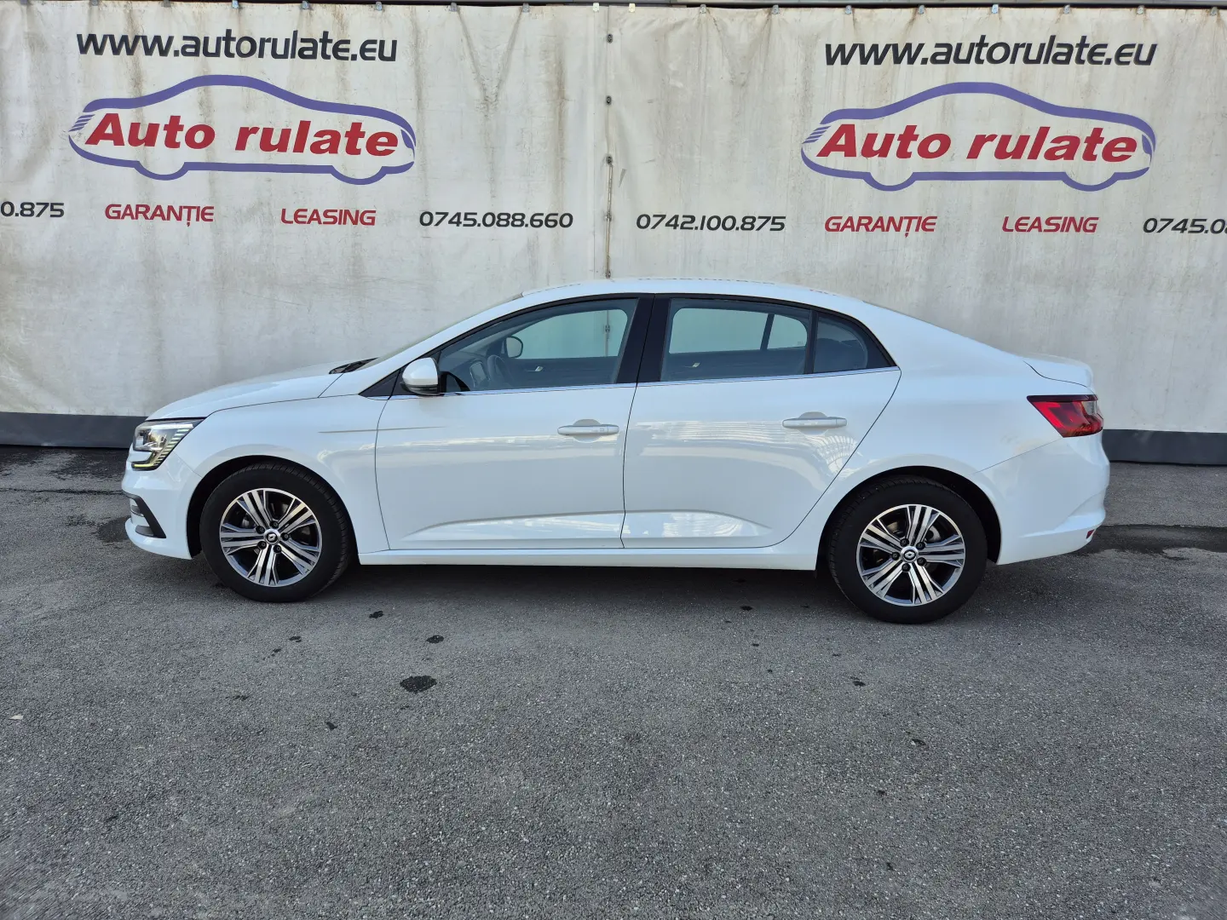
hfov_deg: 73.9
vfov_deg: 58.9
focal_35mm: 23
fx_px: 815
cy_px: 460
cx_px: 614
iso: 25
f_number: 1.8
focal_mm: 5.4
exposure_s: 1/419
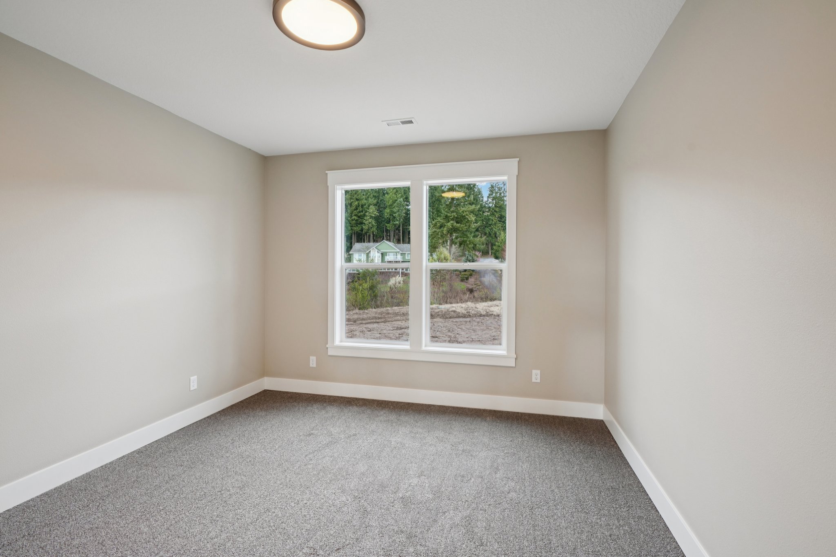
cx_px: 418
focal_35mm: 16
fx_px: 371
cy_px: 278
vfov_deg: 73.7
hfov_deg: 96.7
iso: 400
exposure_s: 1/25
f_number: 8
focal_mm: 16
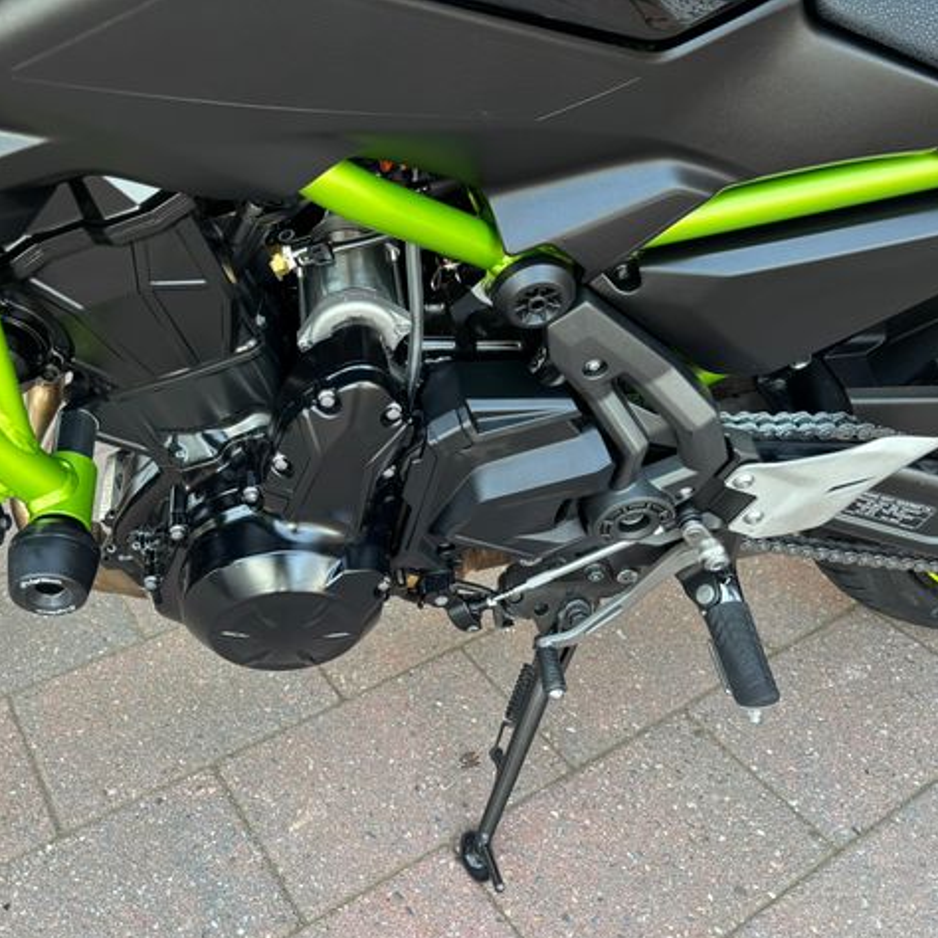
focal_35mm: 31
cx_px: 408
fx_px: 950
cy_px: 473
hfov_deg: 52.4
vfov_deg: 52.5
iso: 100
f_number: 1.6
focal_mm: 5.96
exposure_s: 1/121
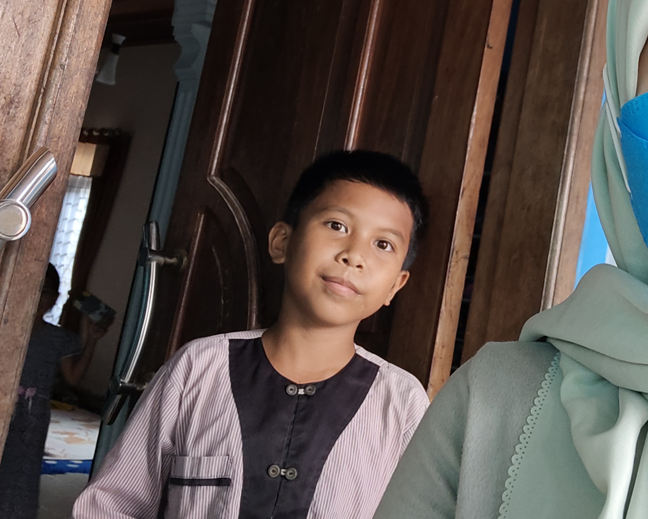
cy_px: 164
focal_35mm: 47
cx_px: 447
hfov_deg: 38.9
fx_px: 901
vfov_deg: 31.8
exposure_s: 1/33.3
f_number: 2
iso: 197
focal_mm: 3.61
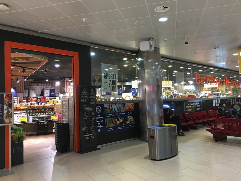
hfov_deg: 61.7
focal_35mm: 29
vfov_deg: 48.2
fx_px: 202
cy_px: 90
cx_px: 120
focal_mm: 4.15
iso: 80
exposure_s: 1/17
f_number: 2.2
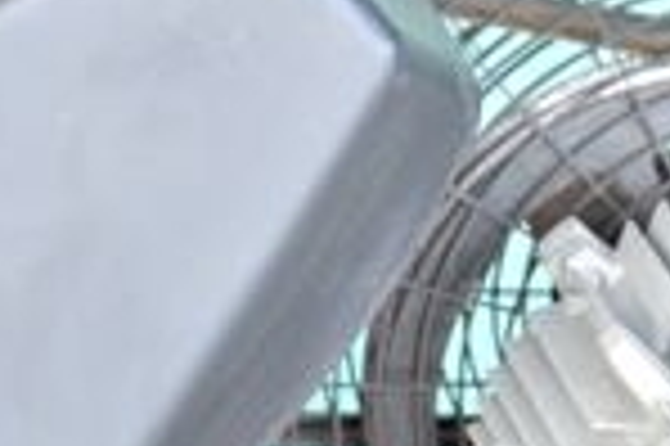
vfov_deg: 4.9
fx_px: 5162
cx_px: -409
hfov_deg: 7.3
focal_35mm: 278
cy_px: 577
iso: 1250
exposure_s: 1/40
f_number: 6.3
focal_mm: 55
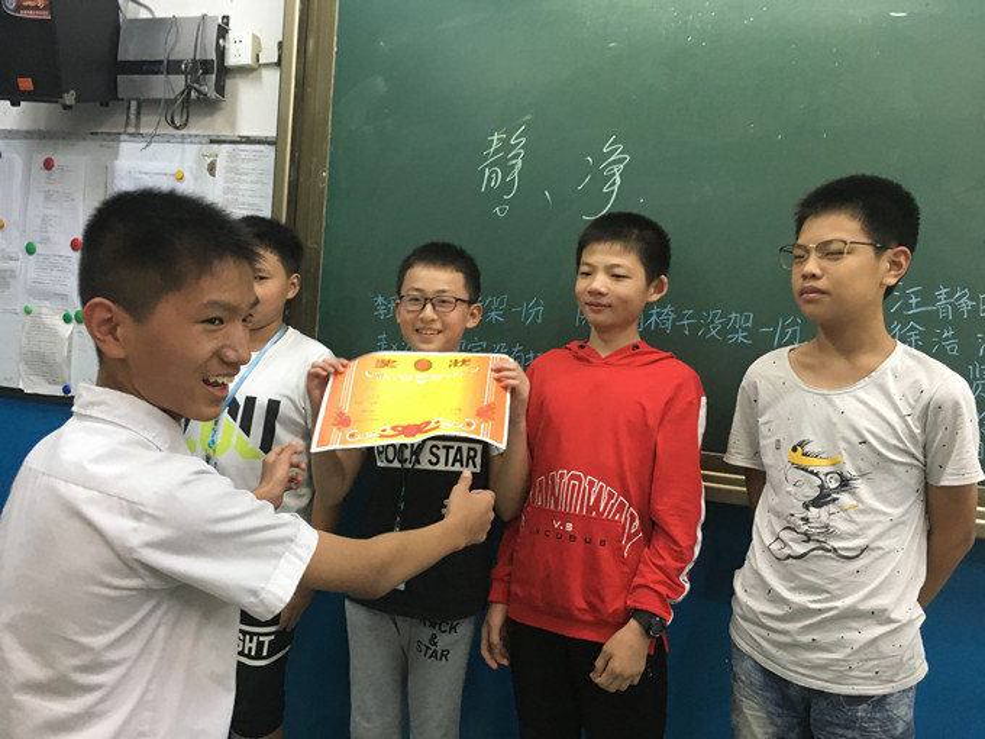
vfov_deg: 48.2
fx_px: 825
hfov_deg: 61.7
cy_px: 370
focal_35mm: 29
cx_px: 492
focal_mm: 4.15
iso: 250
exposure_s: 1/33
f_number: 2.2
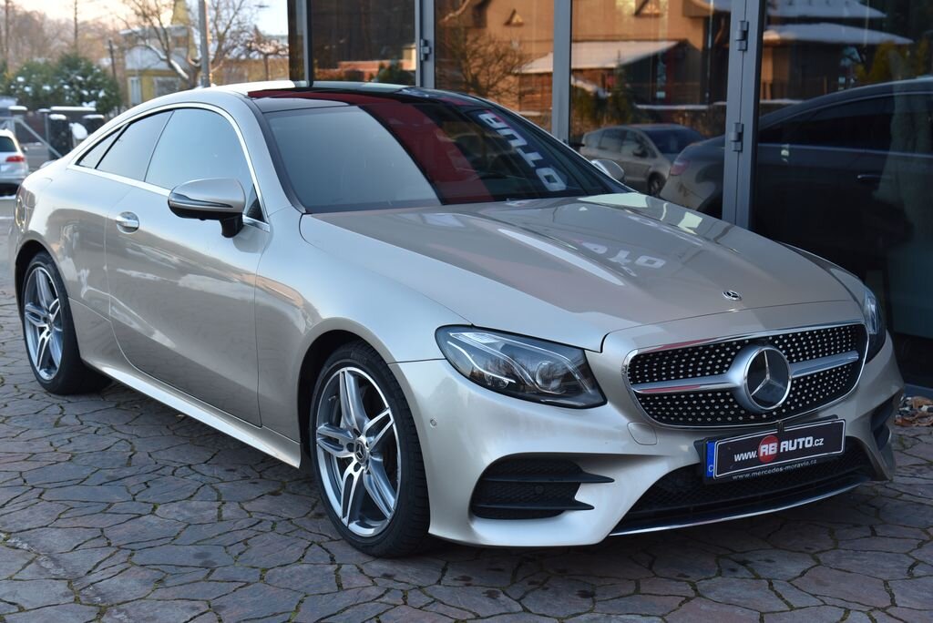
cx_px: 466
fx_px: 1426
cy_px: 312
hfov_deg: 36.2
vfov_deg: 24.7
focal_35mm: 55
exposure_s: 1/125
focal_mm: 55
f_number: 5.6
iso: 500
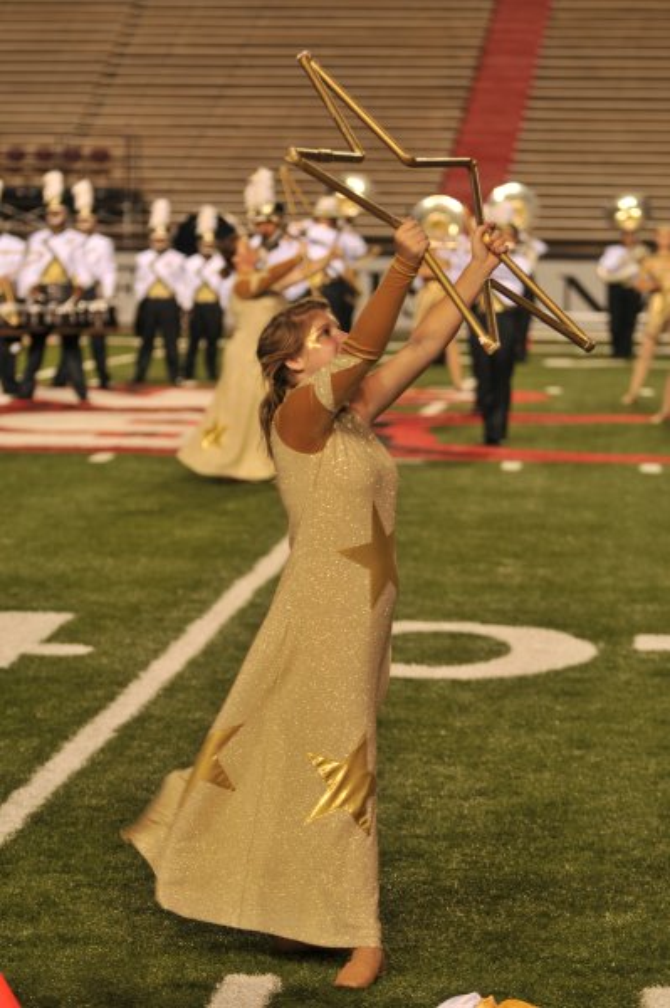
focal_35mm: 135
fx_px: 3775
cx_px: 335
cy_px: 504
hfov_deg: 10.1
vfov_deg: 15.2
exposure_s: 1/100
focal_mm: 90
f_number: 2.8
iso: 200
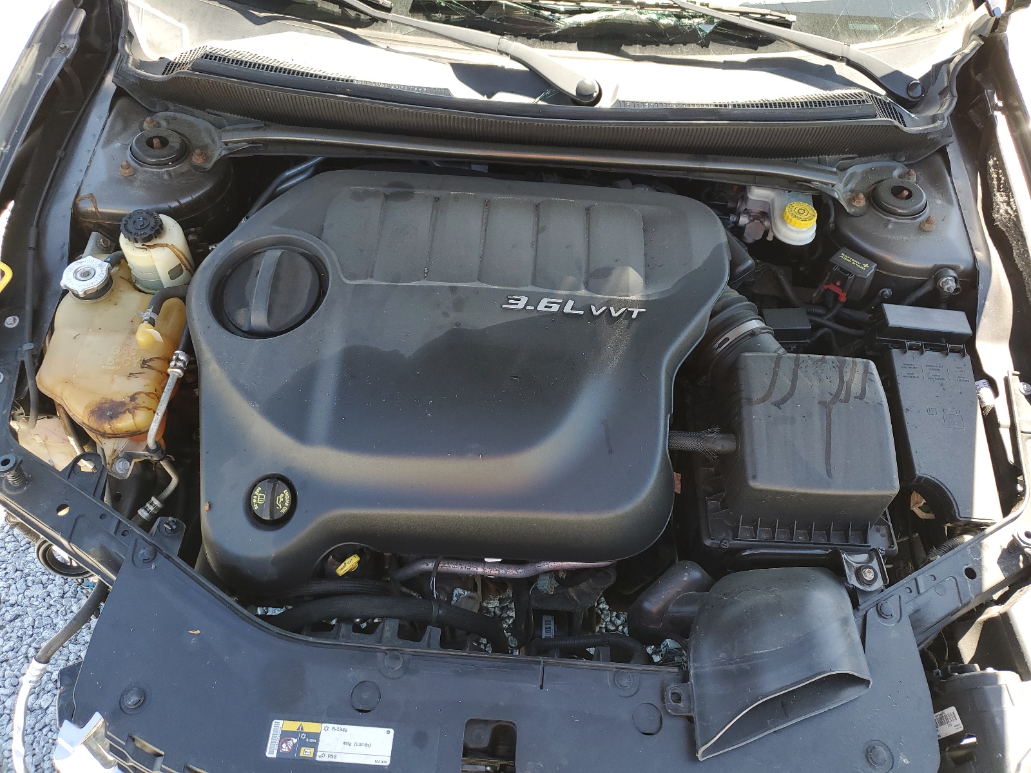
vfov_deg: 53.1
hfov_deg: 67.3
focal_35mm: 26
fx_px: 774
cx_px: 516
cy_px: 386
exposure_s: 1/238
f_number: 1.5
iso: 50
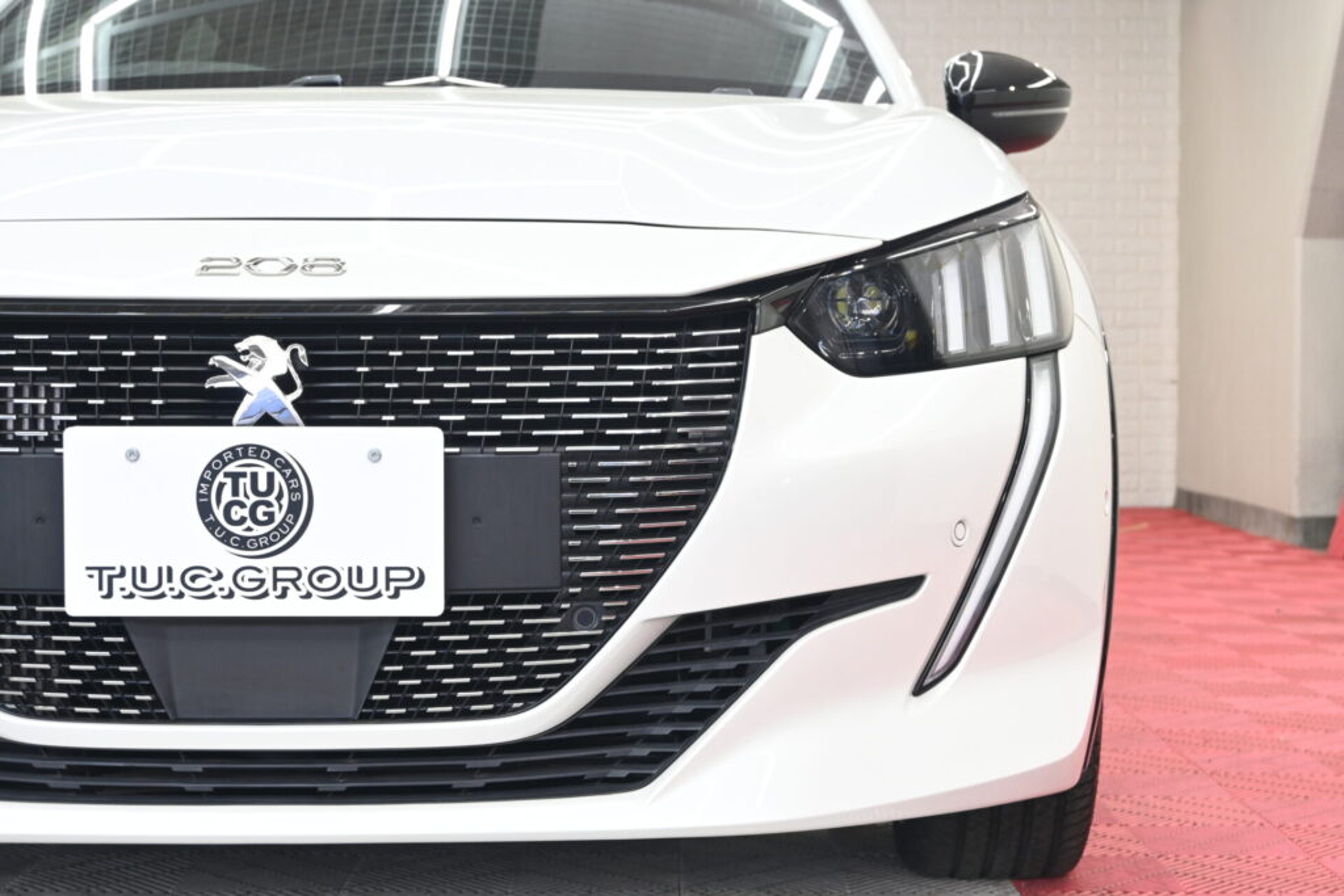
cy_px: 448
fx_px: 2240
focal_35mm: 60
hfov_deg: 33.4
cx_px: 672
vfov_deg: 22.6
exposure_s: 1/60
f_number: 5.6
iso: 500
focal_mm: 40
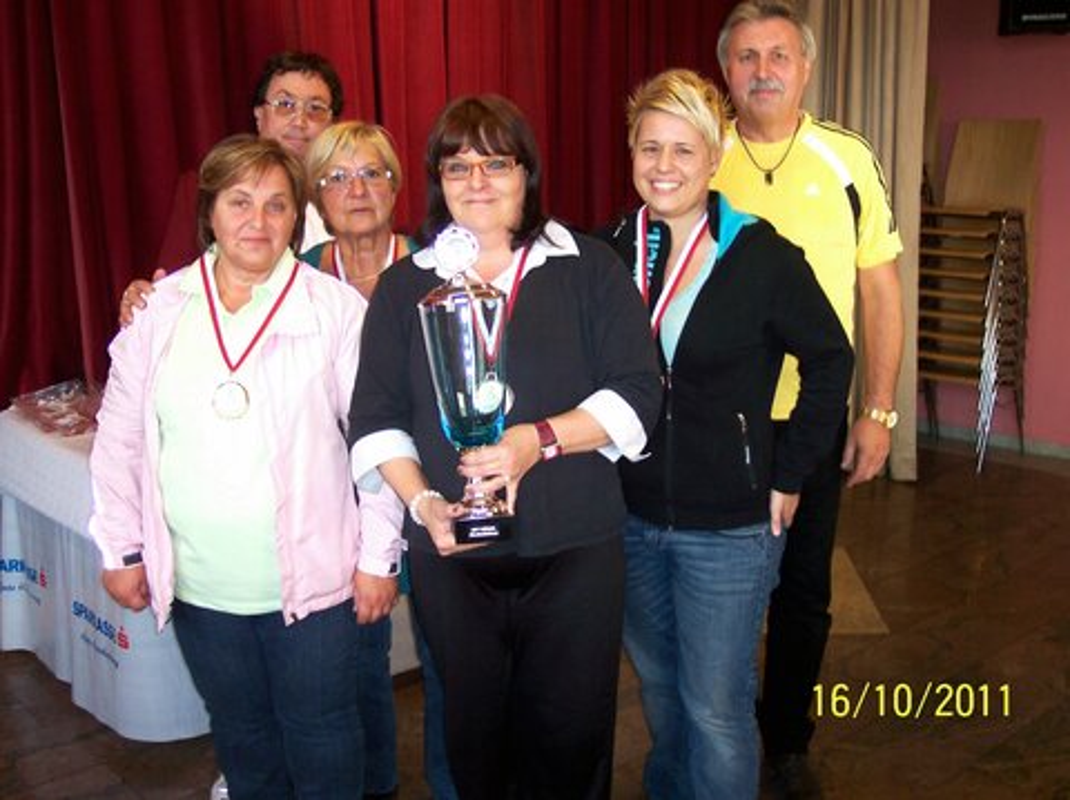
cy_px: 400
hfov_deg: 49.0
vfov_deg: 37.7
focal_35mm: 38
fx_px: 1173
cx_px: 535
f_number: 2.8
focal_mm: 8
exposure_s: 1/30
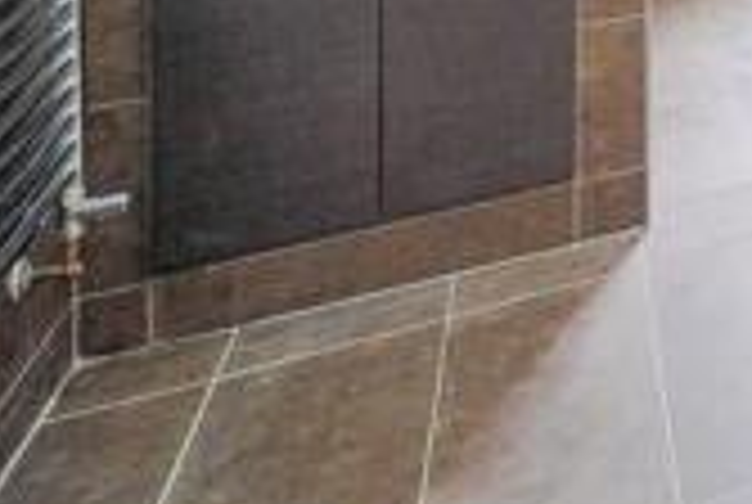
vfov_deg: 20.7
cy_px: -389
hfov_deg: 27.5
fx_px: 984
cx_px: 1146
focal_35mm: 47
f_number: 4
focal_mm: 12
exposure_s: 1/20
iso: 500
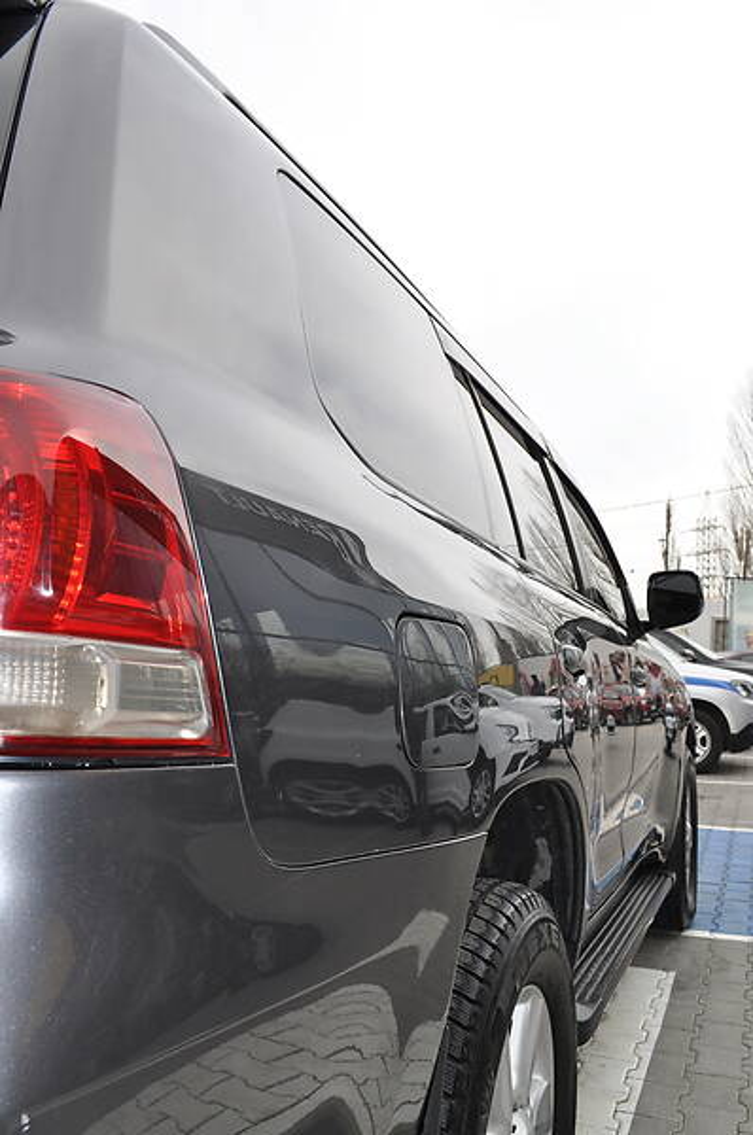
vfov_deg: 62.0
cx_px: 376
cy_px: 568
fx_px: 944
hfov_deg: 43.5
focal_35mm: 30
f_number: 10
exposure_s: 1/200
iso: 200
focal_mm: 20
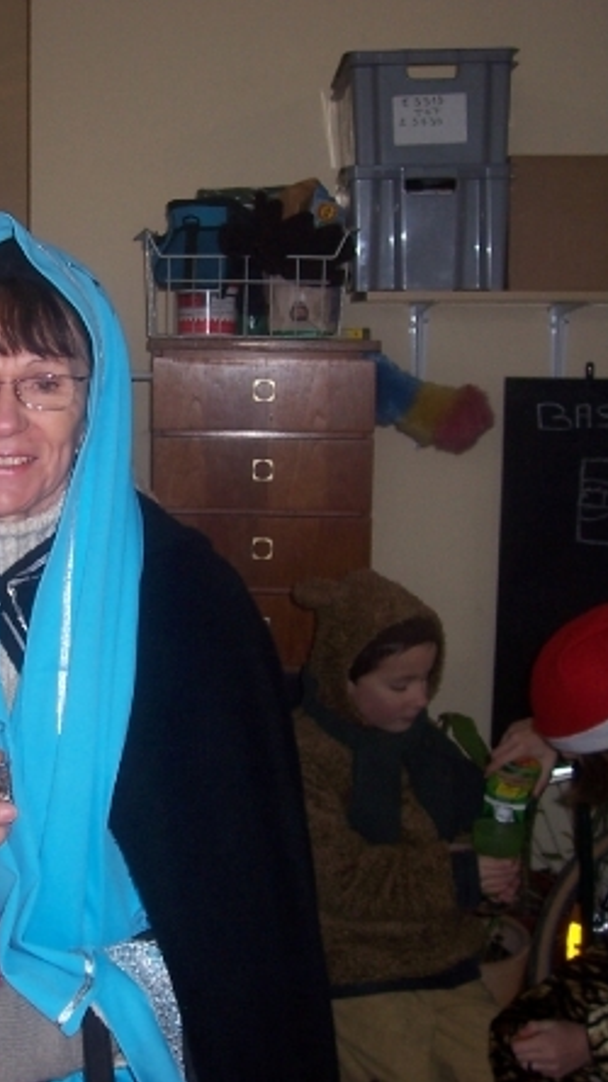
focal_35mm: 50
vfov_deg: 41.3
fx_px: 1434
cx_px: 51
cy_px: 545
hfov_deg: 23.3
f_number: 2.7
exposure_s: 1/60
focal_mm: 5.6
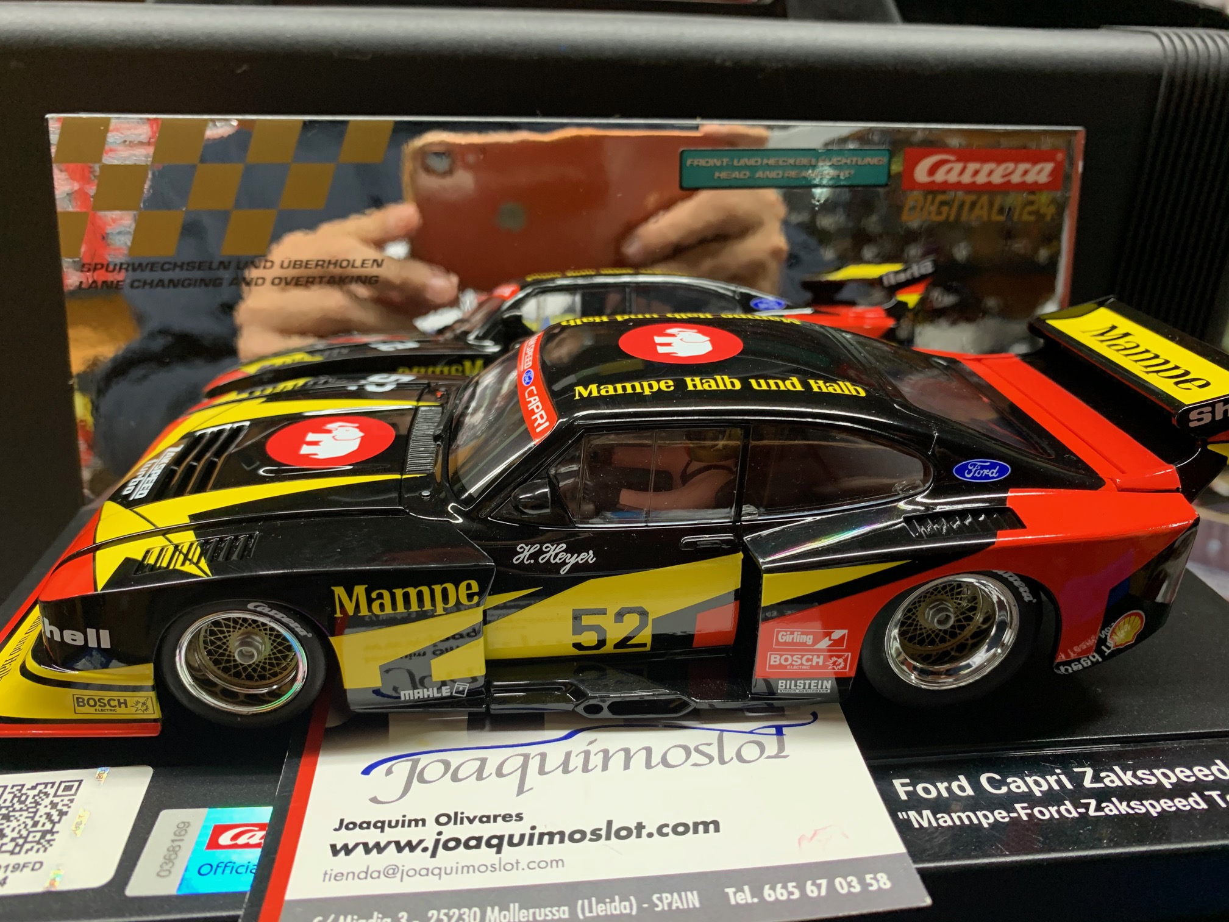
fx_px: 923
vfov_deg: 53.1
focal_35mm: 26
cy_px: 461
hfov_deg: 67.3
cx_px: 614
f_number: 1.8
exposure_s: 1/50
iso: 160
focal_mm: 4.25
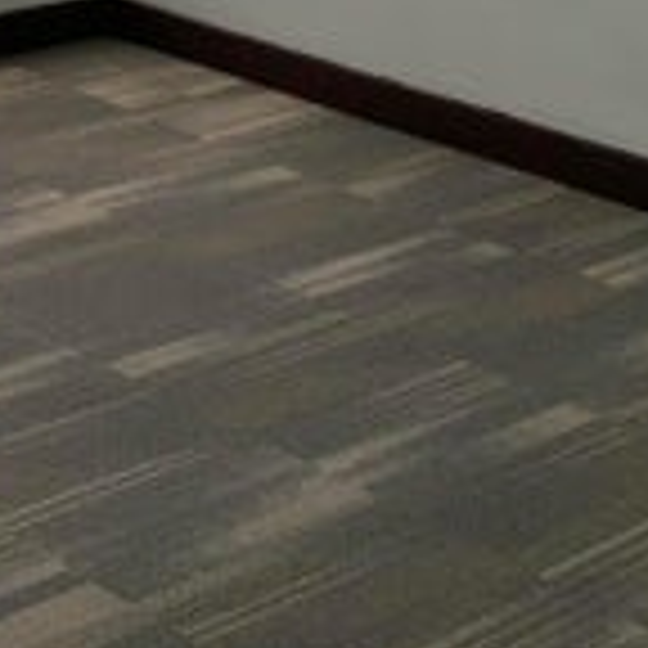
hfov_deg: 16.1
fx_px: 2160
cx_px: -202
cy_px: -297
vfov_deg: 15.8
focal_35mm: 102
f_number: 1.8
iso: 25
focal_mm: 4.25
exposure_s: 1/204
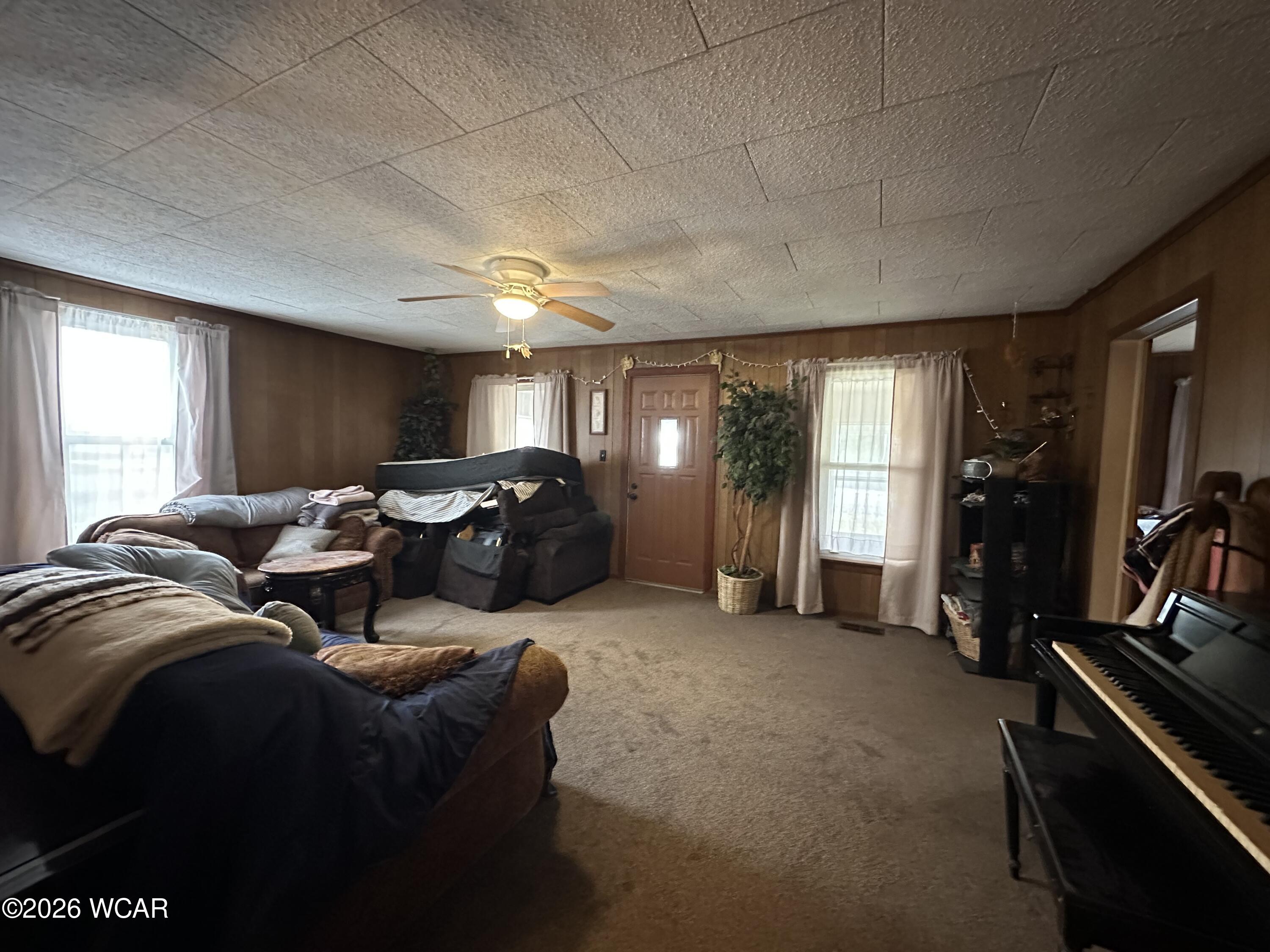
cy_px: 476
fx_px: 514
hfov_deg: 102.1
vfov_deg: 85.7
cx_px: 635
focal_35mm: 14
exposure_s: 1/59
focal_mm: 2.22
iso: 1250
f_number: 2.2
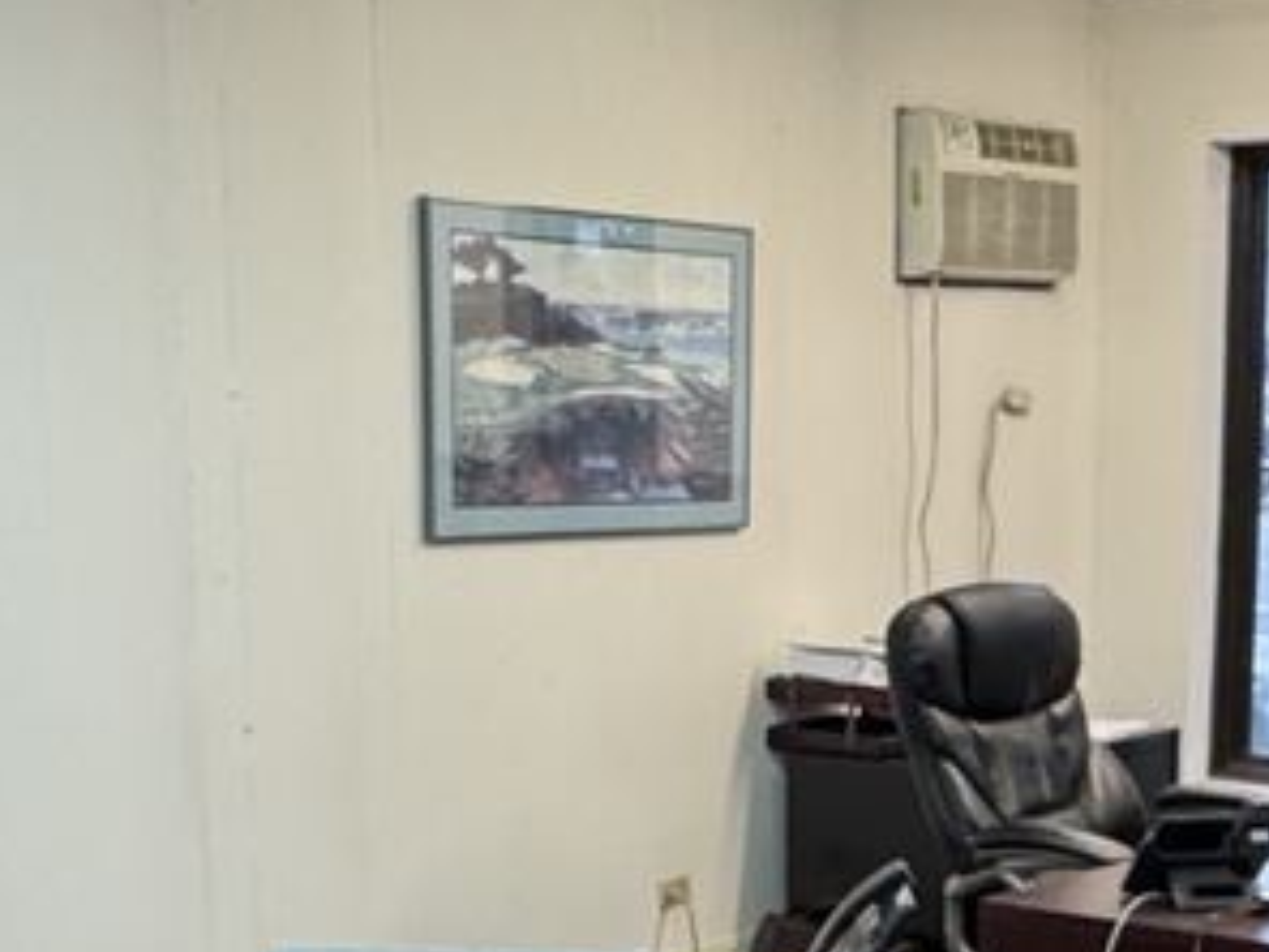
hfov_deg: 28.4
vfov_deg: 21.0
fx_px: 2493
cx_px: 806
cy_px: 922
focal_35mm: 68
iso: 400
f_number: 2.2
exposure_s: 1/60
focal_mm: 2.22
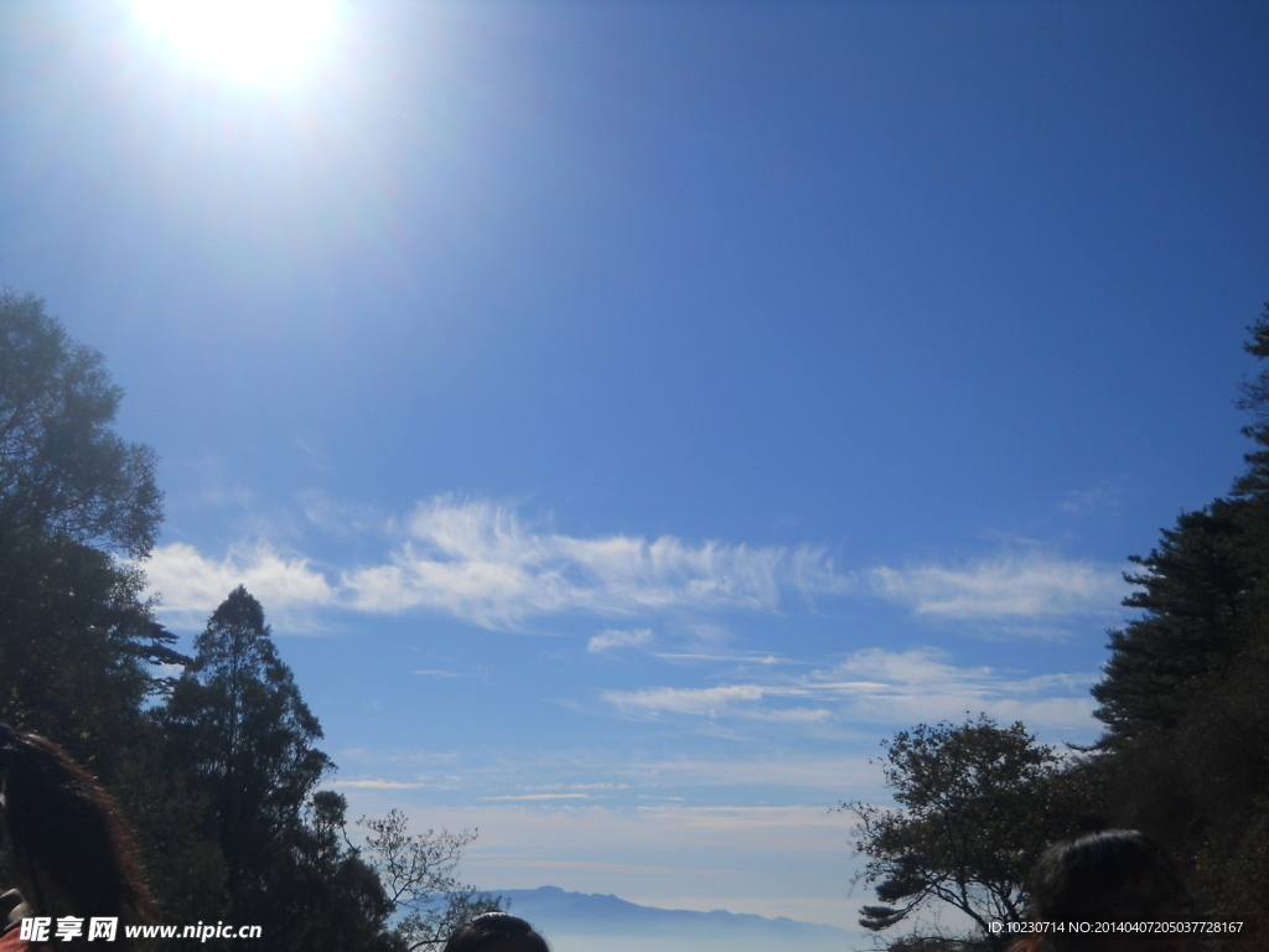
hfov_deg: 45.8
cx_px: 634
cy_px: 476
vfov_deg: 35.1
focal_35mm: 41
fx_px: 1503
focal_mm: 6.72
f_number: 5.5
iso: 80
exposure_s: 1/1250
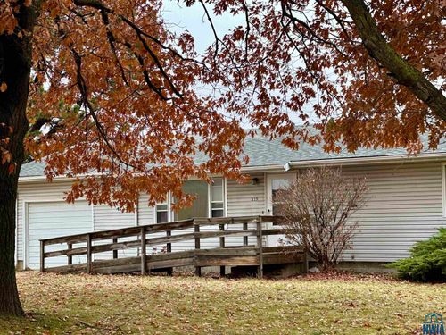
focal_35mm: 77
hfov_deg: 25.3
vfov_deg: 19.1
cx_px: 223
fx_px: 992
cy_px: 168
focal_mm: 9
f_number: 2.8
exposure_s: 1/121
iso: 64
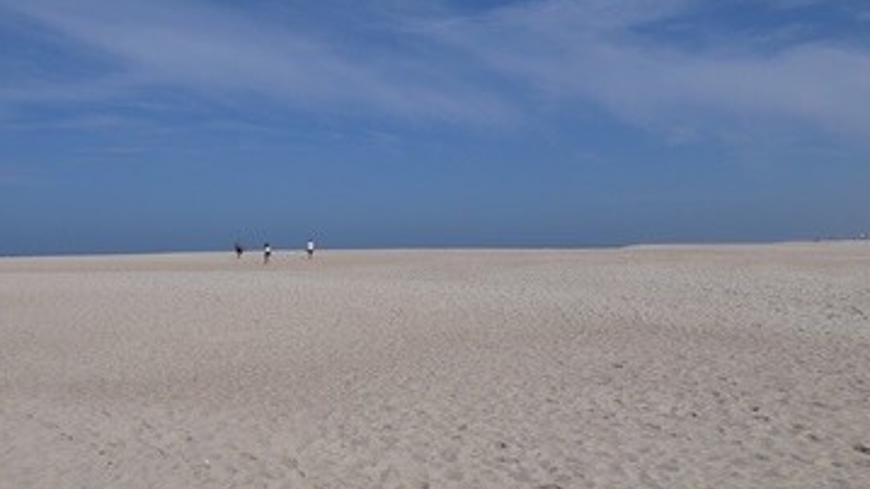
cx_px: 366
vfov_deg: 33.7
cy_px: 237
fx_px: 807
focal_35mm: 35
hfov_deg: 56.4
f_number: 3.3
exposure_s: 1/3200
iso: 80
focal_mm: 4.3
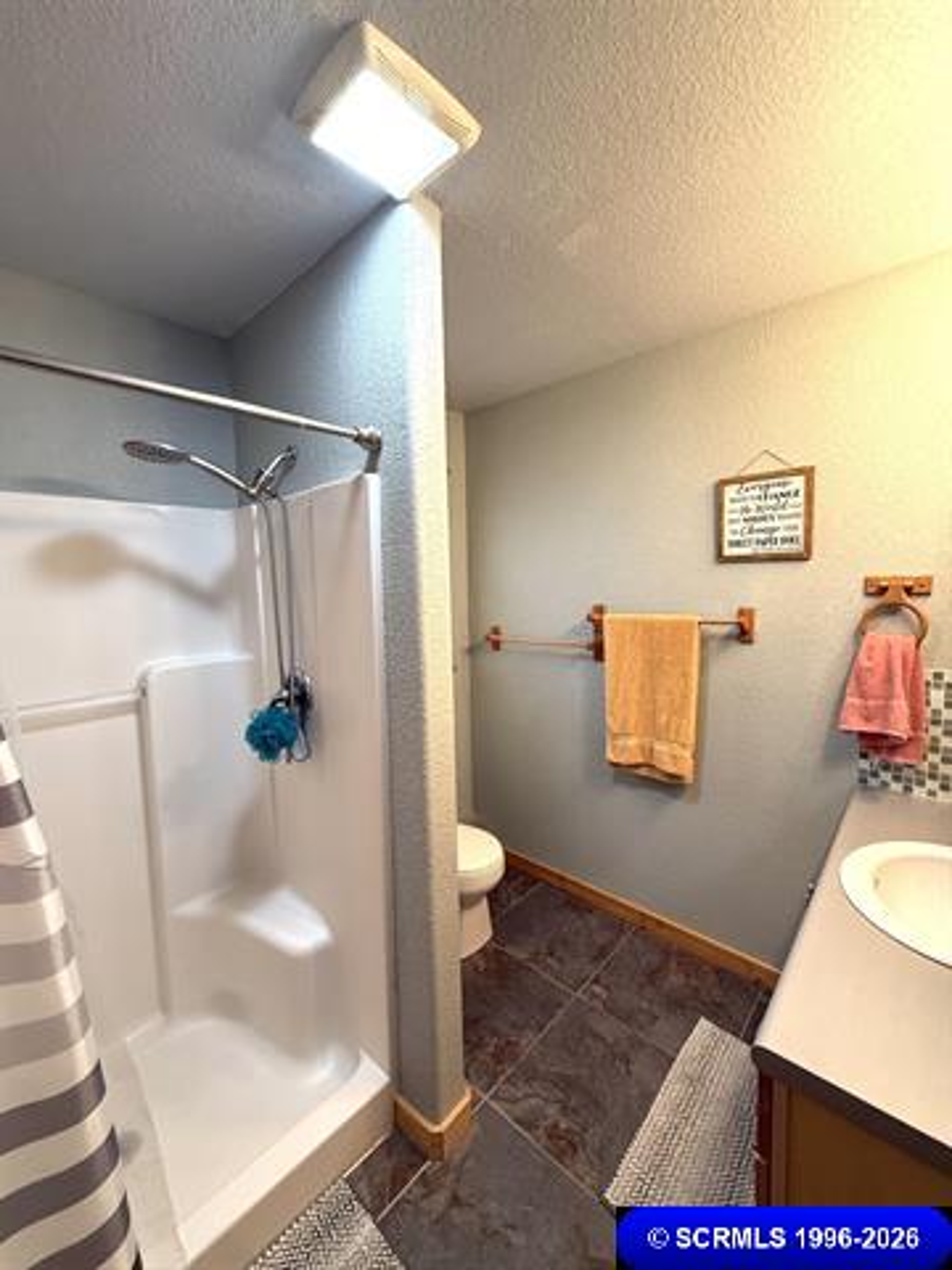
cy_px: 635
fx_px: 513
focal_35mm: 14
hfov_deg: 85.7
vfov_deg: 102.1
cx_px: 476
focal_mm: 2.22
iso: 250
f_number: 2.2
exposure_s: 1/60
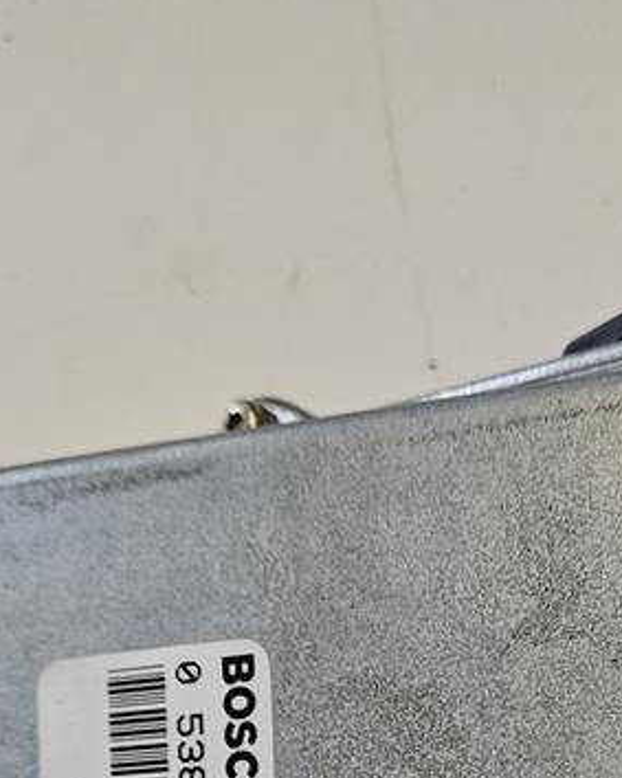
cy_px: 831
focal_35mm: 65
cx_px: 543
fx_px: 1496
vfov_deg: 27.0
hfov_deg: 23.0
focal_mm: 5.4
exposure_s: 1/142
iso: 640
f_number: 1.8
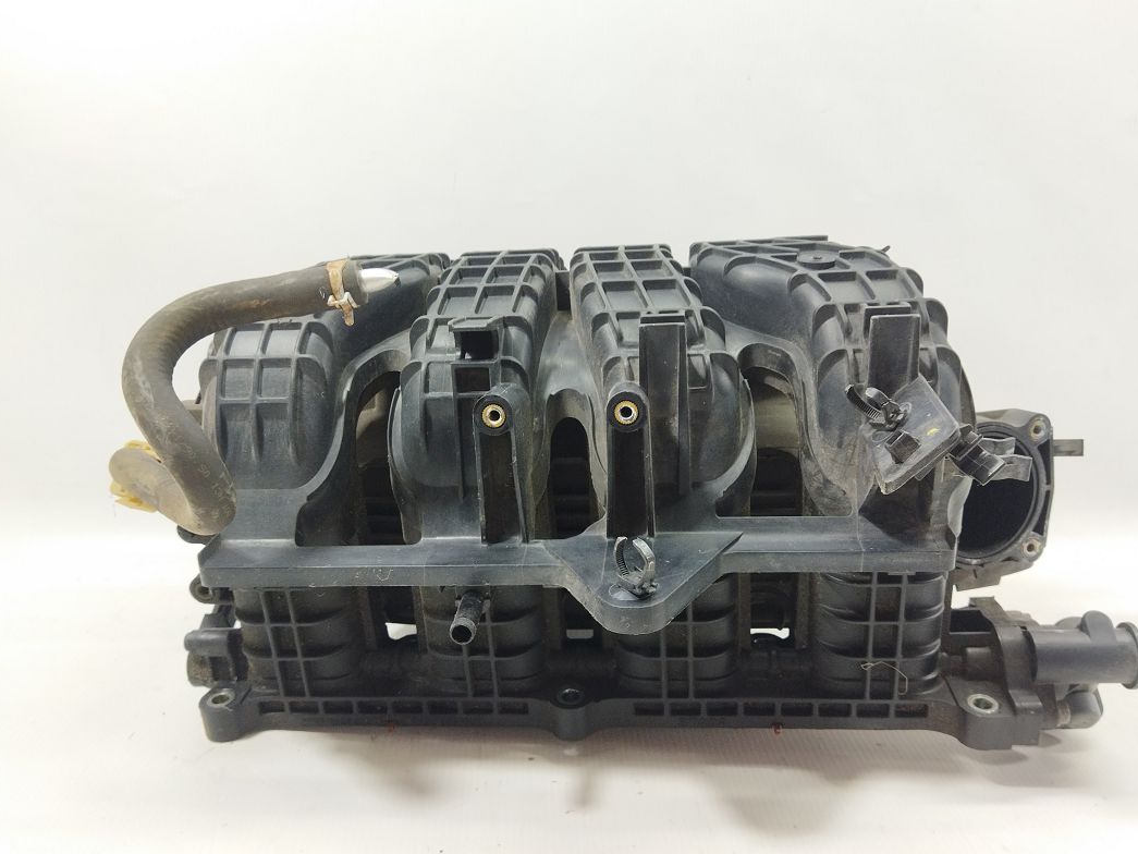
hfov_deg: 58.3
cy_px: 481
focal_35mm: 31
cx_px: 576
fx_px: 1019
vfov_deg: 45.4
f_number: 1.79
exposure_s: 1/50
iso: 109
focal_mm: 4.71
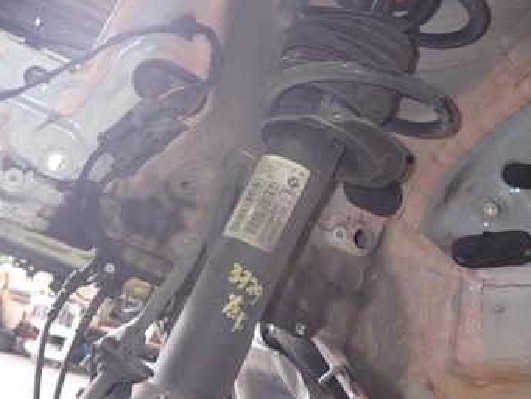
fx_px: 675
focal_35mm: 44
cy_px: 171
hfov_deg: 42.9
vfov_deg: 32.8
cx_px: 290
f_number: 2
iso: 200
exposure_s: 1/30
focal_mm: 4.5
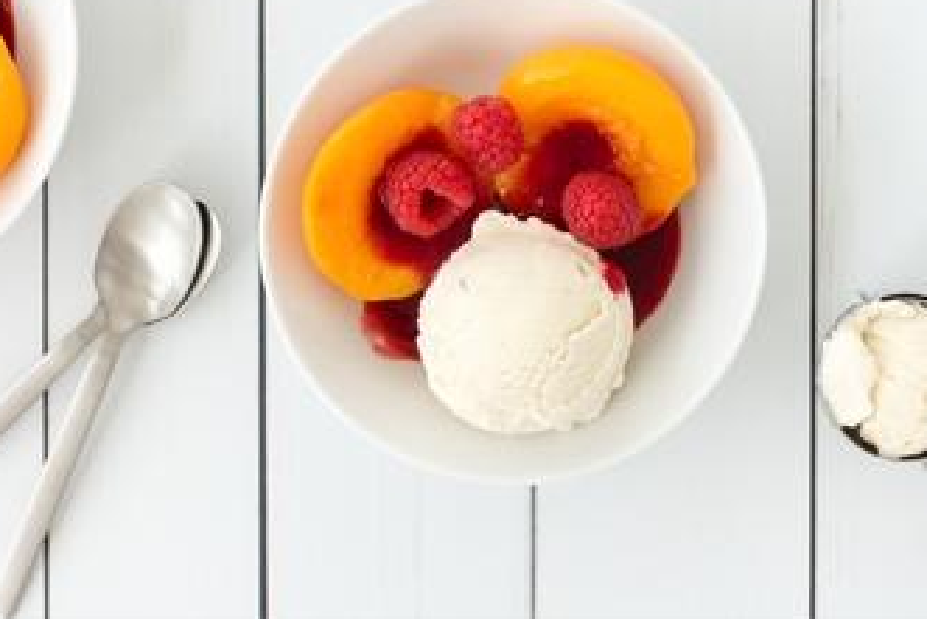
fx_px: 1906
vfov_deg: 18.3
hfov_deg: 27.3
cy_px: 158
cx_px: 507
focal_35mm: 74
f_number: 8
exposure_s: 1/40
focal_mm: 18.1
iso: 80
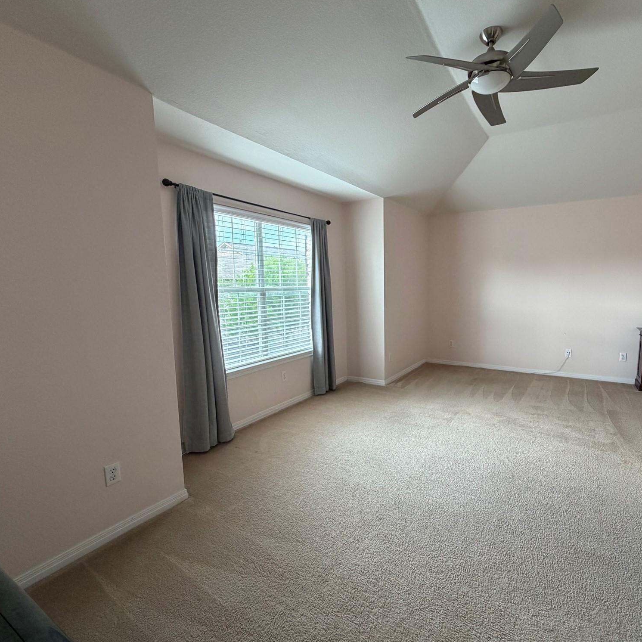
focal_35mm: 17
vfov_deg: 84.0
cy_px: 326
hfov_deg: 83.2
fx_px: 357
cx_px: 377
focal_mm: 2.22
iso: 250
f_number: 2.2
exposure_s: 1/120
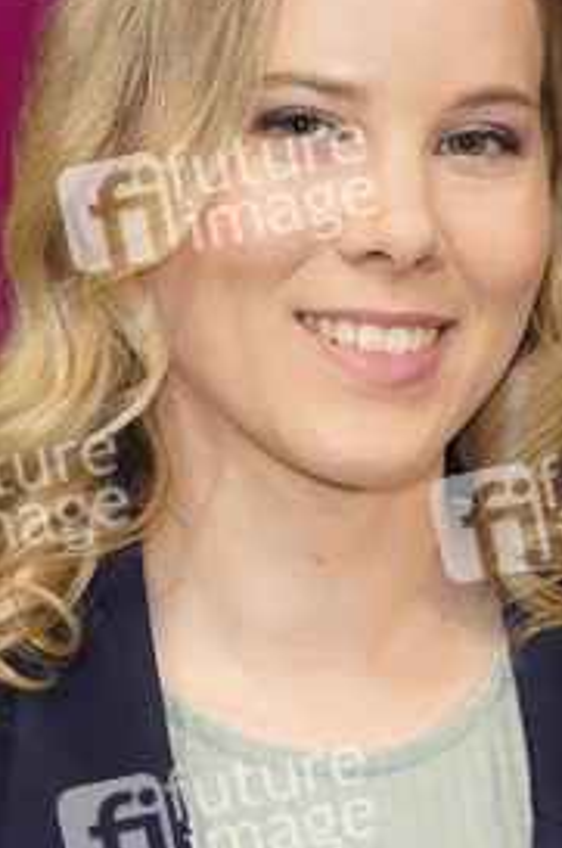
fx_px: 2068
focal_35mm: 88
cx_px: 307
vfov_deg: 23.1
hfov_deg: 15.5
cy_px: 354
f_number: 5.6
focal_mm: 60
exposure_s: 1/160
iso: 2000
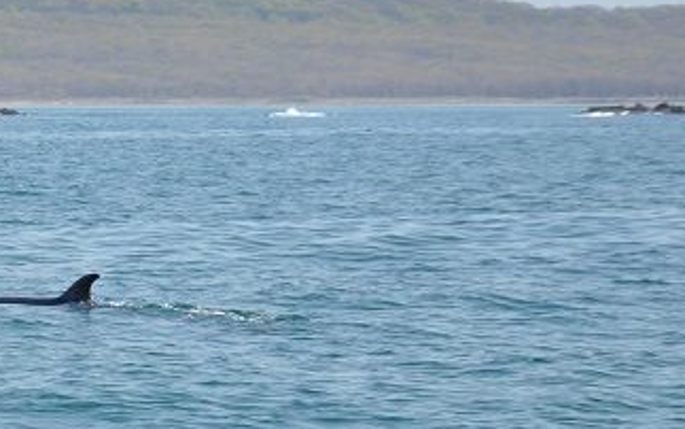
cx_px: -87
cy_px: 338
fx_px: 7961
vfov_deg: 3.1
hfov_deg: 4.9
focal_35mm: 426
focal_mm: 105
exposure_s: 1/250
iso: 400
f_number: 8
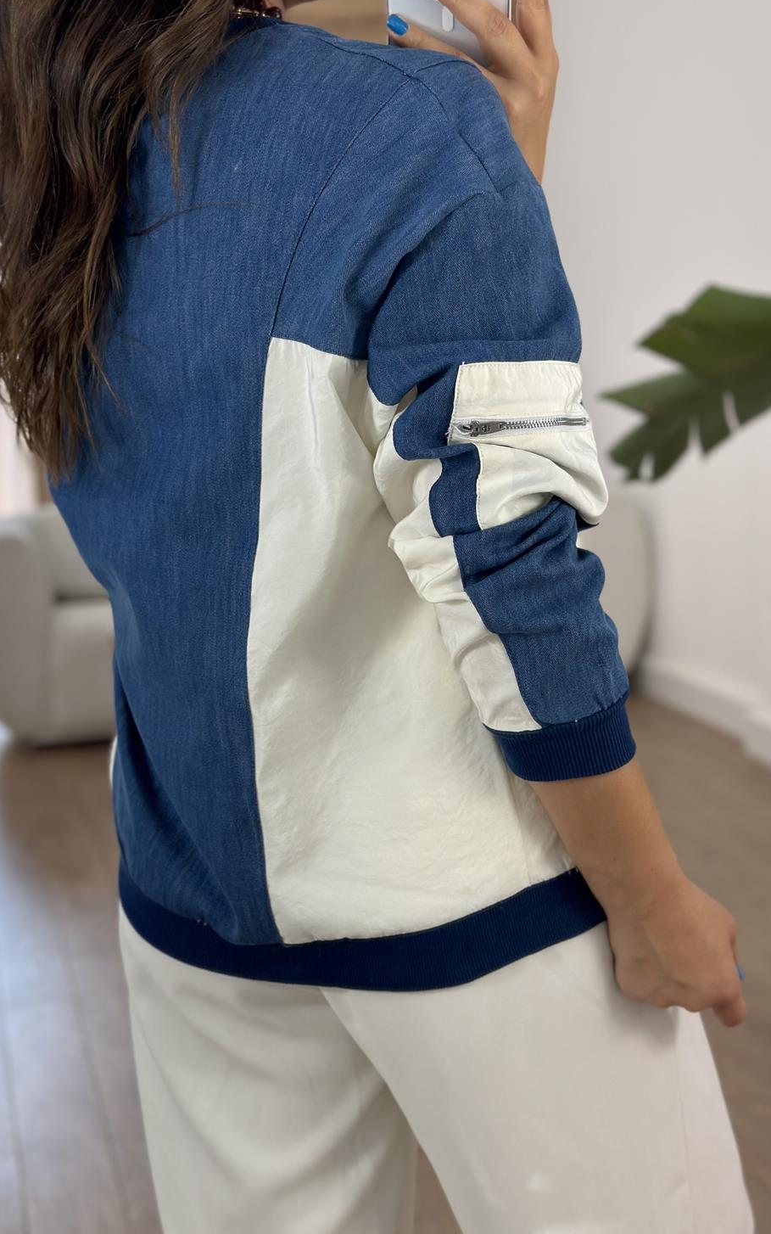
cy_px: 657
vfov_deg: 36.3
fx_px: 1882
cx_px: 332
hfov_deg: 23.1
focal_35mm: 56
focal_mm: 6.86
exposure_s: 1/263
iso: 80
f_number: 1.78
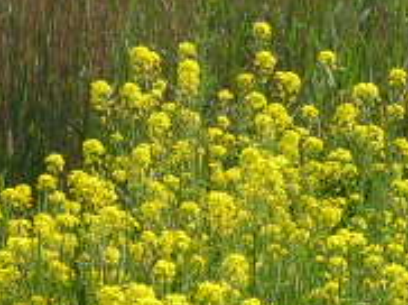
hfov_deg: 10.0
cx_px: 101
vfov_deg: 7.5
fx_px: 2319
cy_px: 227
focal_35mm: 197
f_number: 7.1
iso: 80
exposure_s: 1/250
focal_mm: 5.8
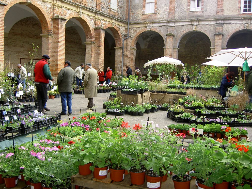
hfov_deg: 54.0
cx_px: 126
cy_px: 94
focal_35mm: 34
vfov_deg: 41.8
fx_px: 248
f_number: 2.8
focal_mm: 5.6
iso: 50
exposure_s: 1/200
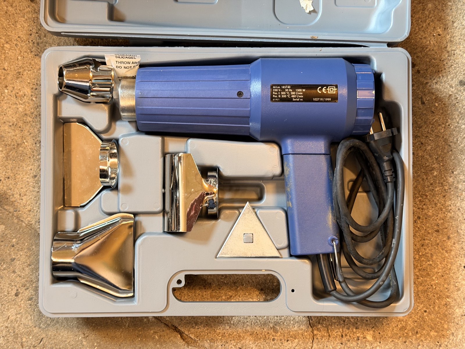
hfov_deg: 39.7
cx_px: 232
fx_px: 645
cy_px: 174
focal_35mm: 48
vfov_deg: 30.3
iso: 400
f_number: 1.78
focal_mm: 6.76
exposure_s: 1/40
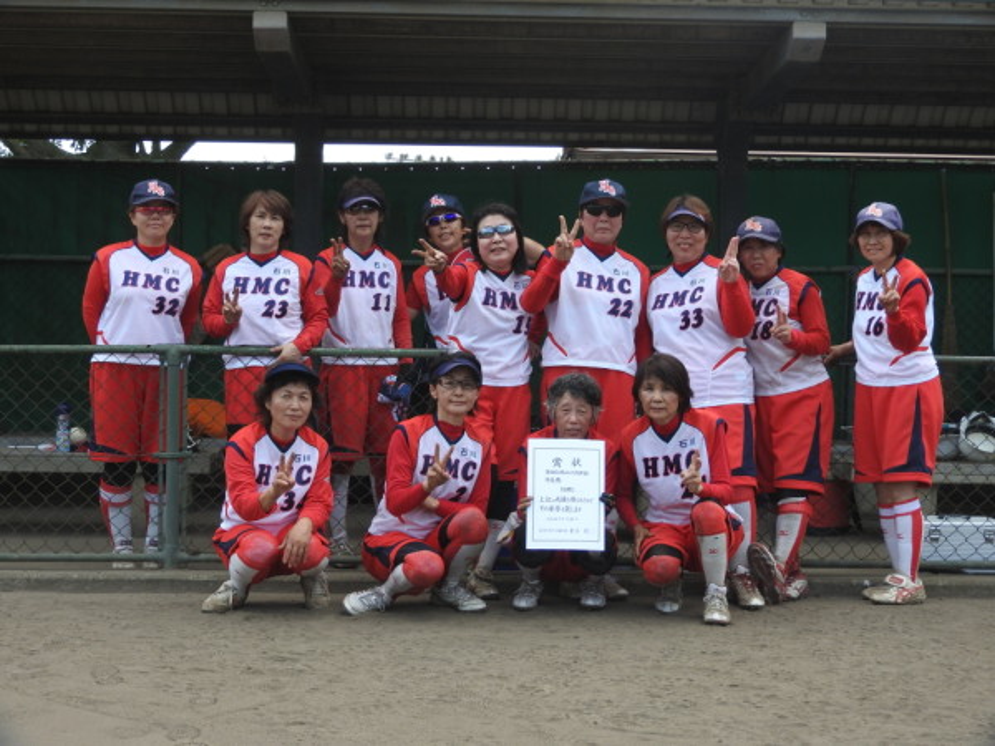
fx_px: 1725
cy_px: 373
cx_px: 498
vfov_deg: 24.4
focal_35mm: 60
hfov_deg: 32.2
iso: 100
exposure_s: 1/320
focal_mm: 10.7
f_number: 4.2
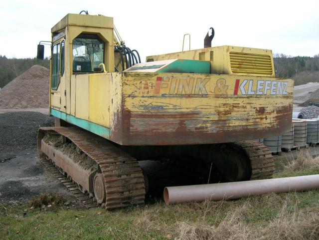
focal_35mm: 35
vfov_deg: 40.7
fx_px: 323
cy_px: 120
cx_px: 160
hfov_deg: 52.6
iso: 50
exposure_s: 1/149
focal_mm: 5.4
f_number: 2.8
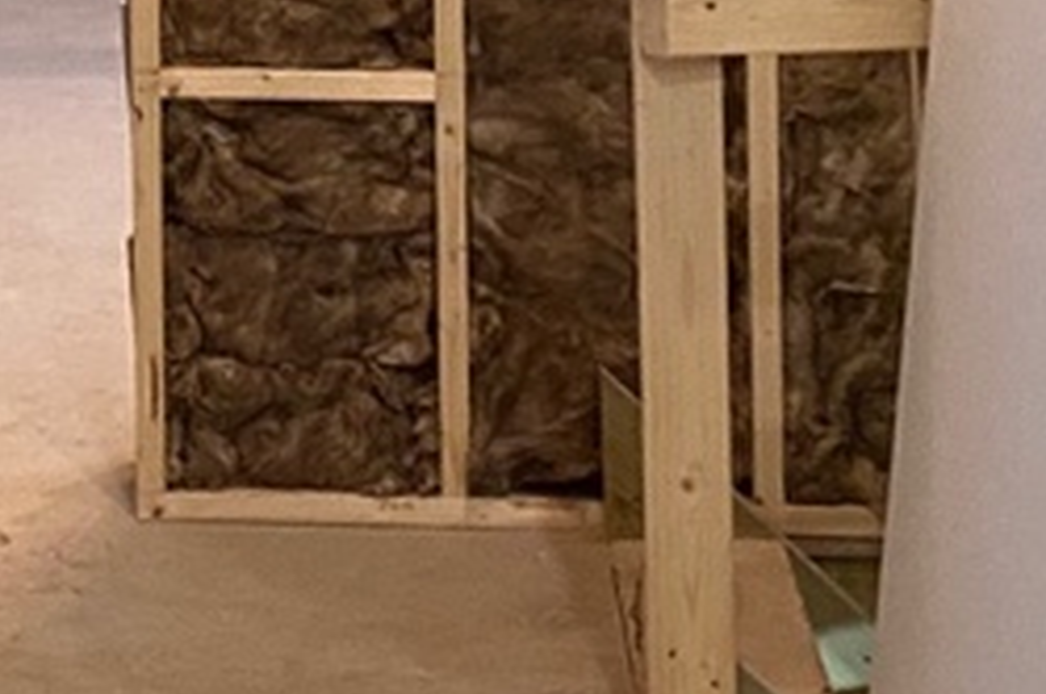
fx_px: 3772
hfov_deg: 15.5
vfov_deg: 10.1
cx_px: -17
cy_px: -422
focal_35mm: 130
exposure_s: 1/33
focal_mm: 4.25
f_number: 1.8
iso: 500
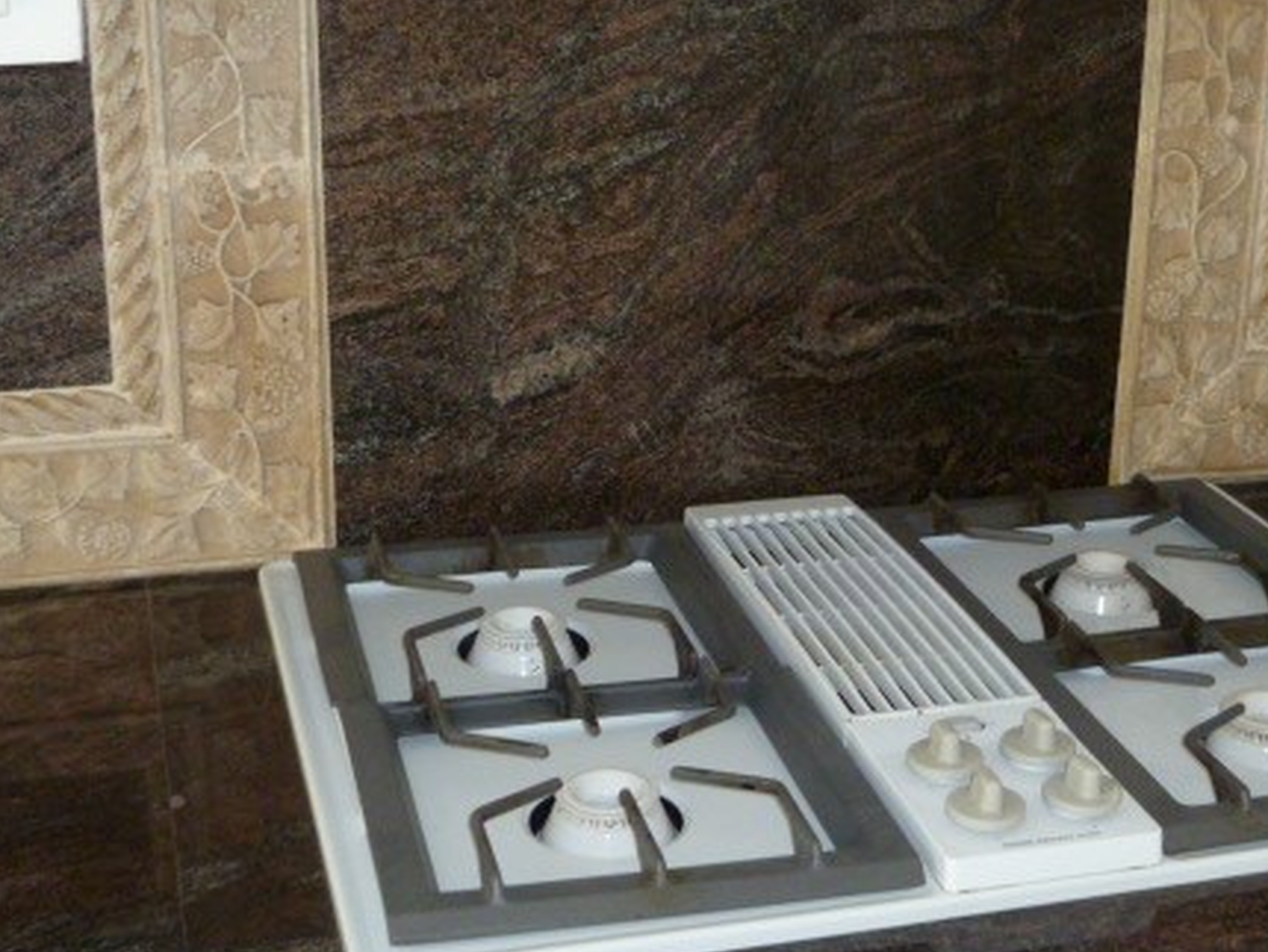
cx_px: 696
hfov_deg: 33.2
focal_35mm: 58
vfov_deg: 25.3
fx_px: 2126
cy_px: 466
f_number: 3.7
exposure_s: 1/30
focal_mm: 6.9
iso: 320
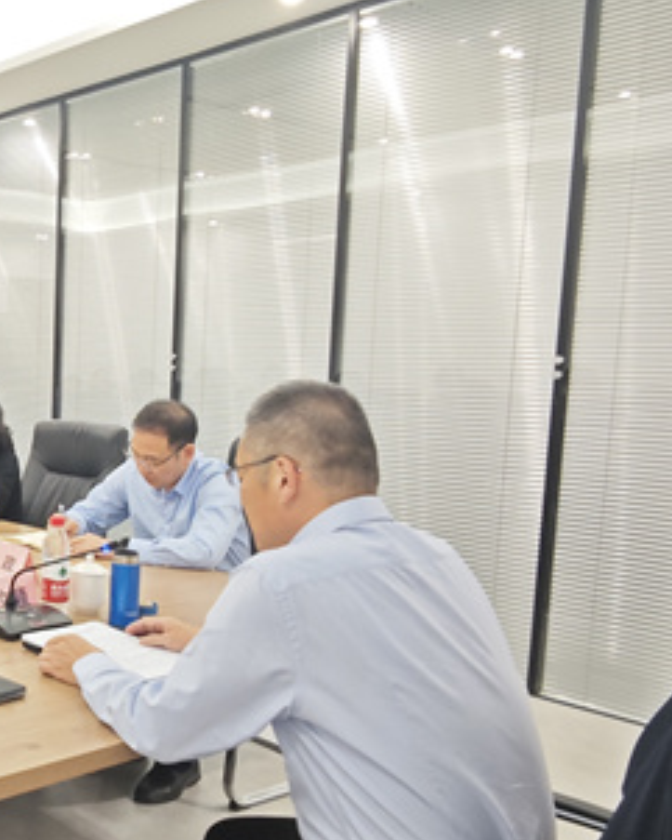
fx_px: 919
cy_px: 463
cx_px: -117
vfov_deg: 49.0
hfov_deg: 33.4
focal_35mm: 37
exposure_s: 1/19.7
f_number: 2.2
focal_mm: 2.16
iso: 500
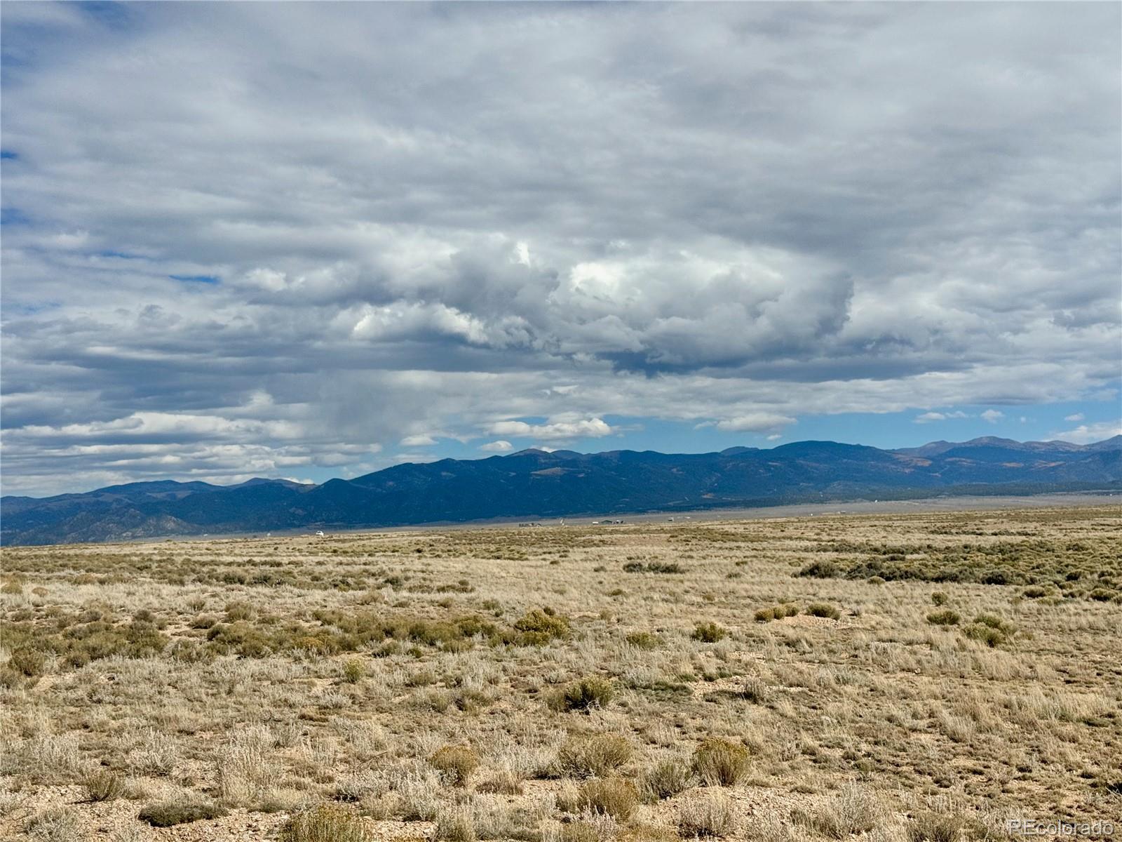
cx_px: 561
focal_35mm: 48
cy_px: 421
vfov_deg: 30.3
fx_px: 1556
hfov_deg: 39.7
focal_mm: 6.76
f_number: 1.78
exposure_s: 1/10526
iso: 64
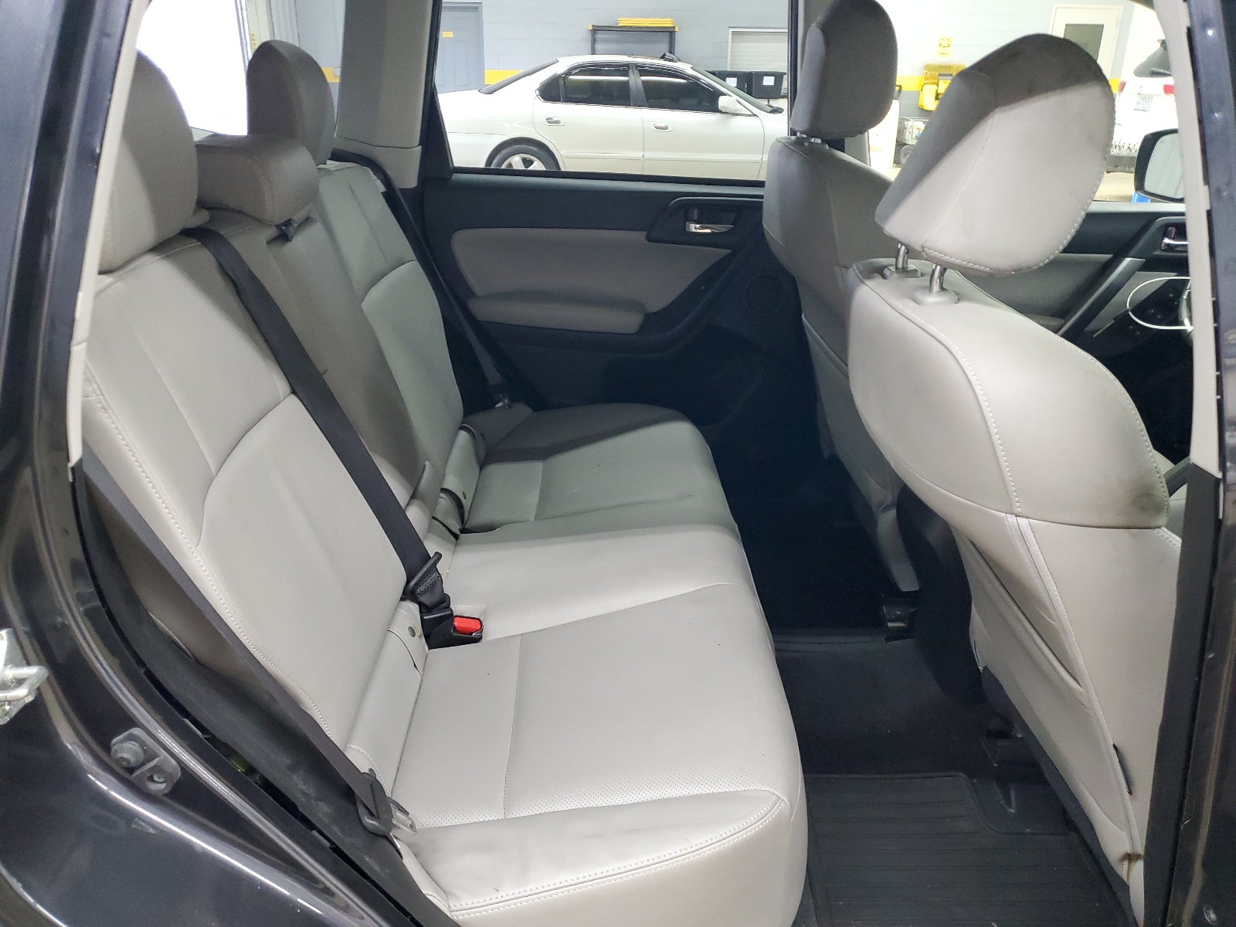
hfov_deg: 67.3
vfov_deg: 53.1
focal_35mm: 26
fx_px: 928
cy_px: 464
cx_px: 618
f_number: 1.5
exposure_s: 1/60.2
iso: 320
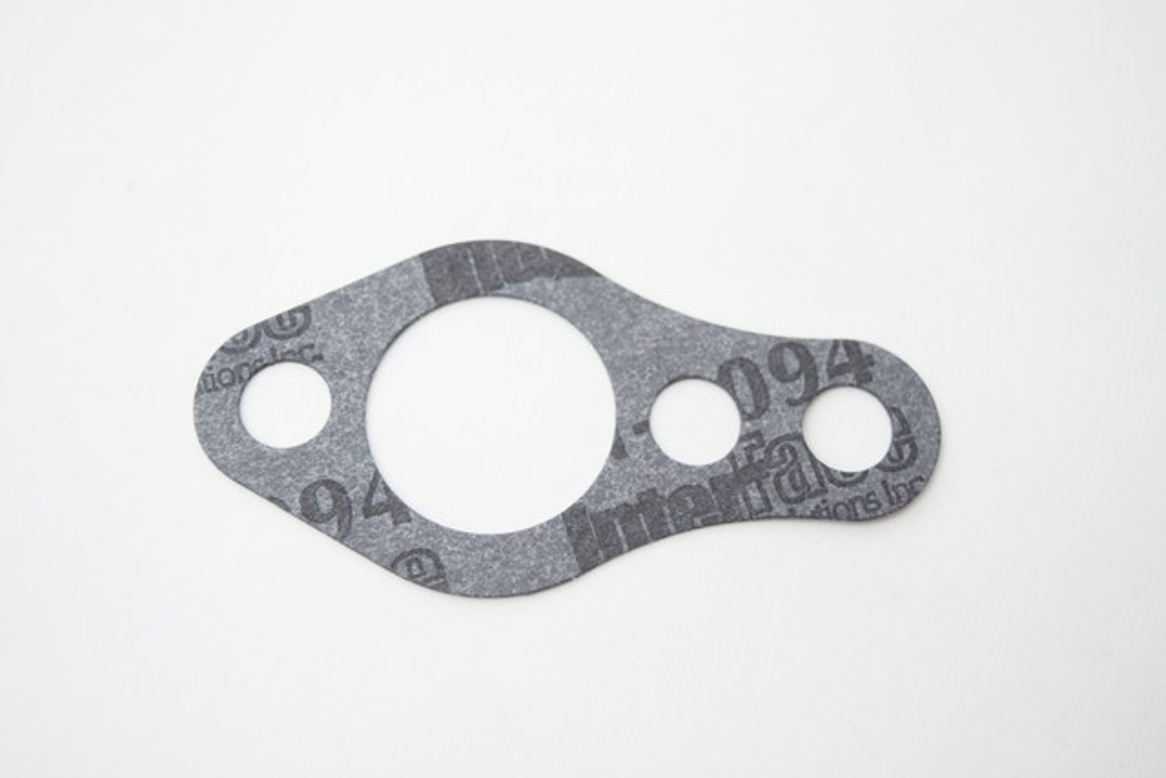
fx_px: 1555
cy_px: 389
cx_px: 583
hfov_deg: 41.1
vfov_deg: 28.1
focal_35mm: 48
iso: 800
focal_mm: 32
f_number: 4.5
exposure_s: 1/60
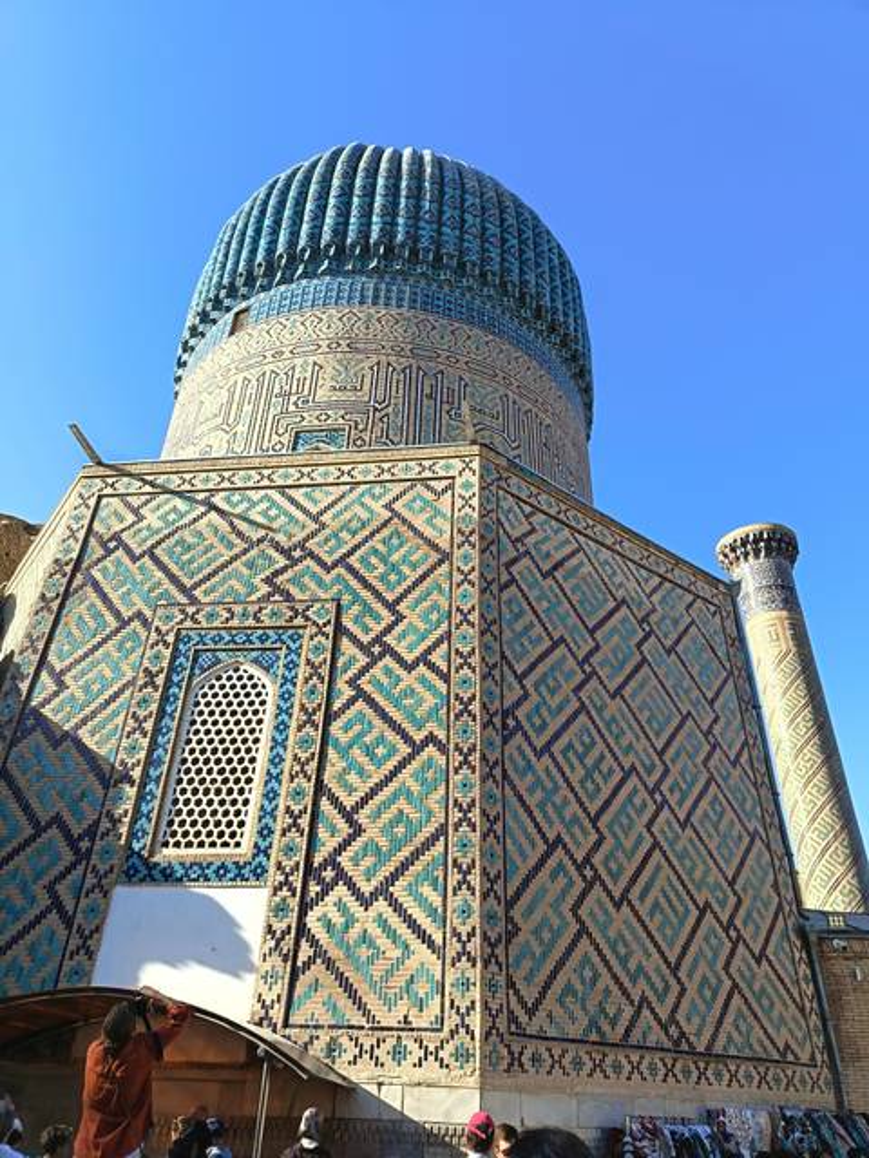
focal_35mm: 24
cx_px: 434
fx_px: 803
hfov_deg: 56.8
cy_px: 579
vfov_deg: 71.6
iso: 178
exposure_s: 1/600
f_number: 1.75
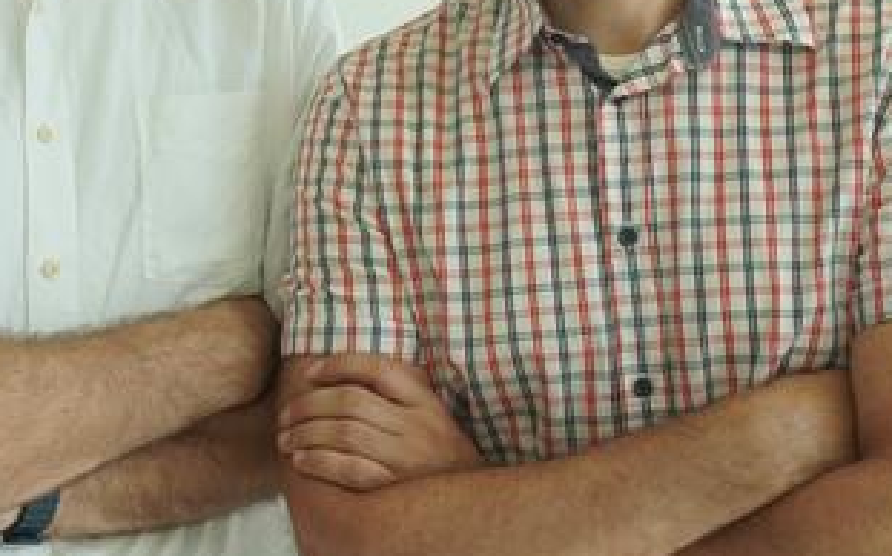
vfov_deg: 14.9
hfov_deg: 24.0
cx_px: 330
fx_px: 2093
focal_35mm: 86
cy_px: 30
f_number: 11
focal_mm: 25
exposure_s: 1/160
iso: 1600
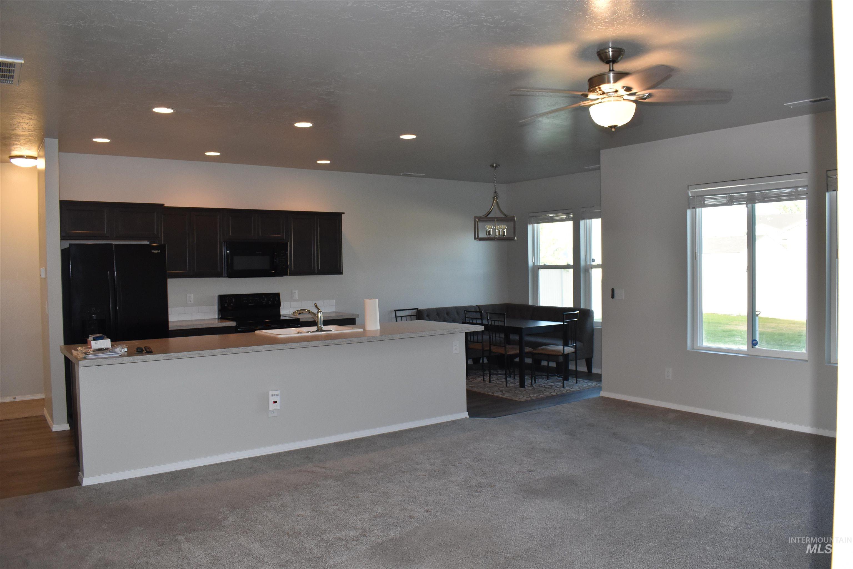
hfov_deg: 67.4
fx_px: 640
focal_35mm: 27
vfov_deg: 47.9
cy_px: 284
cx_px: 426
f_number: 5.6
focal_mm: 18
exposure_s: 1/125
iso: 800
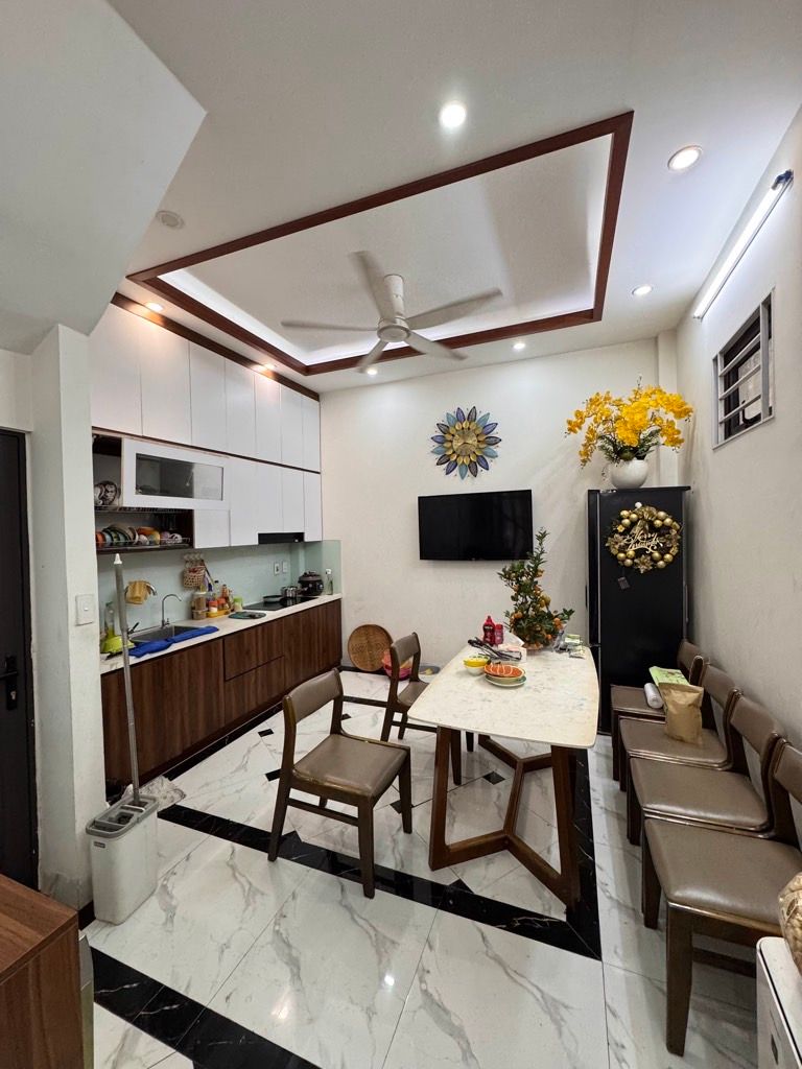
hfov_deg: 85.7
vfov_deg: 102.1
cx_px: 401
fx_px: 432
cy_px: 534
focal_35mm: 14
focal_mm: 2.22
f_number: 2.2
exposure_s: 1/100
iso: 200
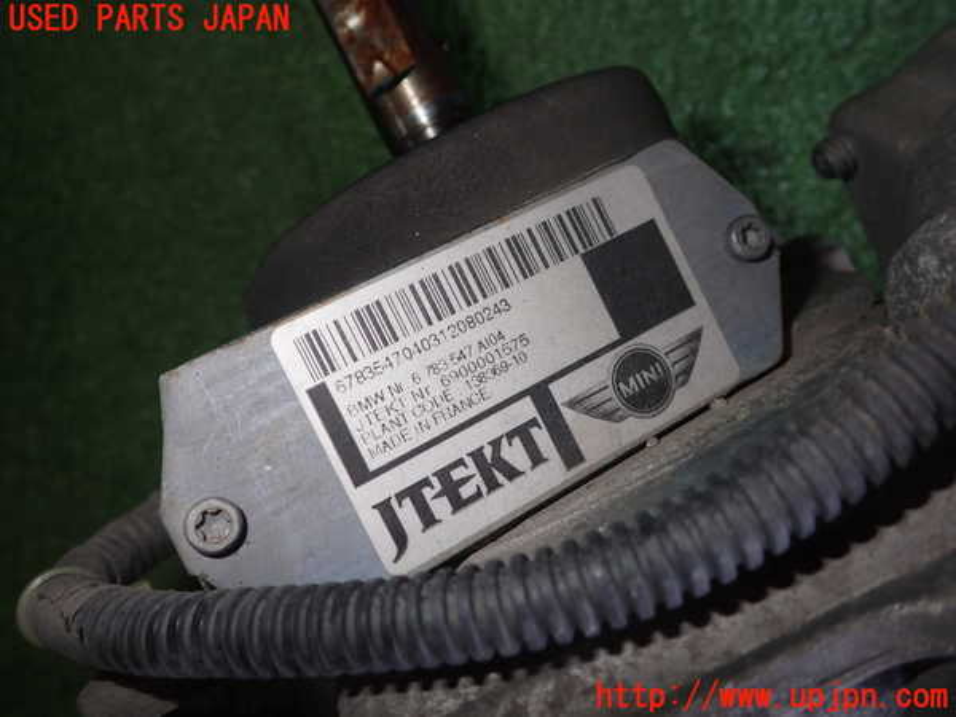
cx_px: 478
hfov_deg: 60.0
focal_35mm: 30
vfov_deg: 46.8
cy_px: 358
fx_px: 829
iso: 200
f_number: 6.3
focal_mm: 5.4
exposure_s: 1/30
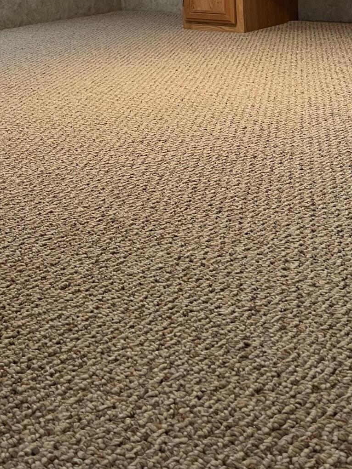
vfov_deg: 35.2
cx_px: 242
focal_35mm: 51
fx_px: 691
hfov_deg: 28.3
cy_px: 41
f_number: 1.6
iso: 200
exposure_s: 1/60
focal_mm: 5.1
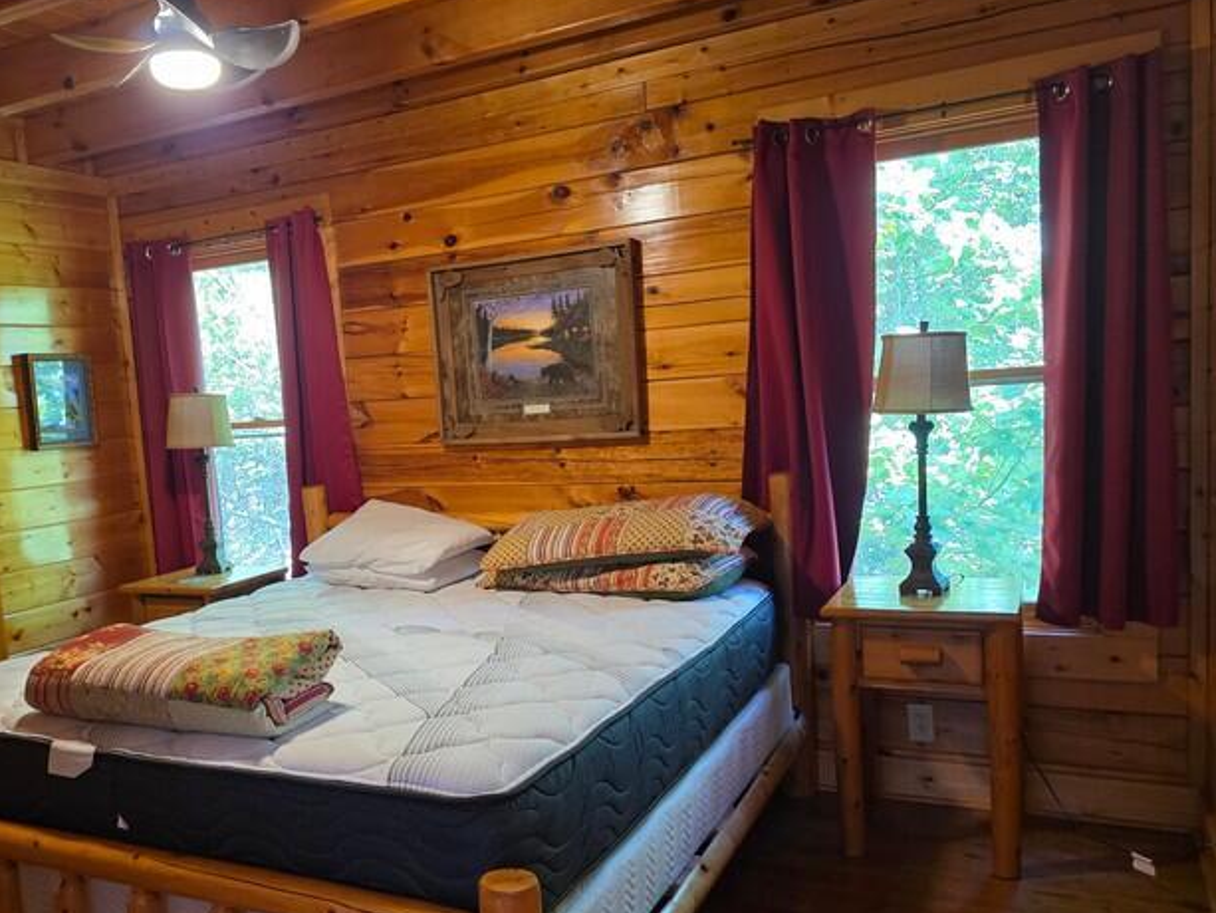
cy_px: 534
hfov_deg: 59.2
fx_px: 1054
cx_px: 456
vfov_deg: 46.6
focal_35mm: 30
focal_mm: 6.3
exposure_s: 1/120
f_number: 1.7
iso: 640
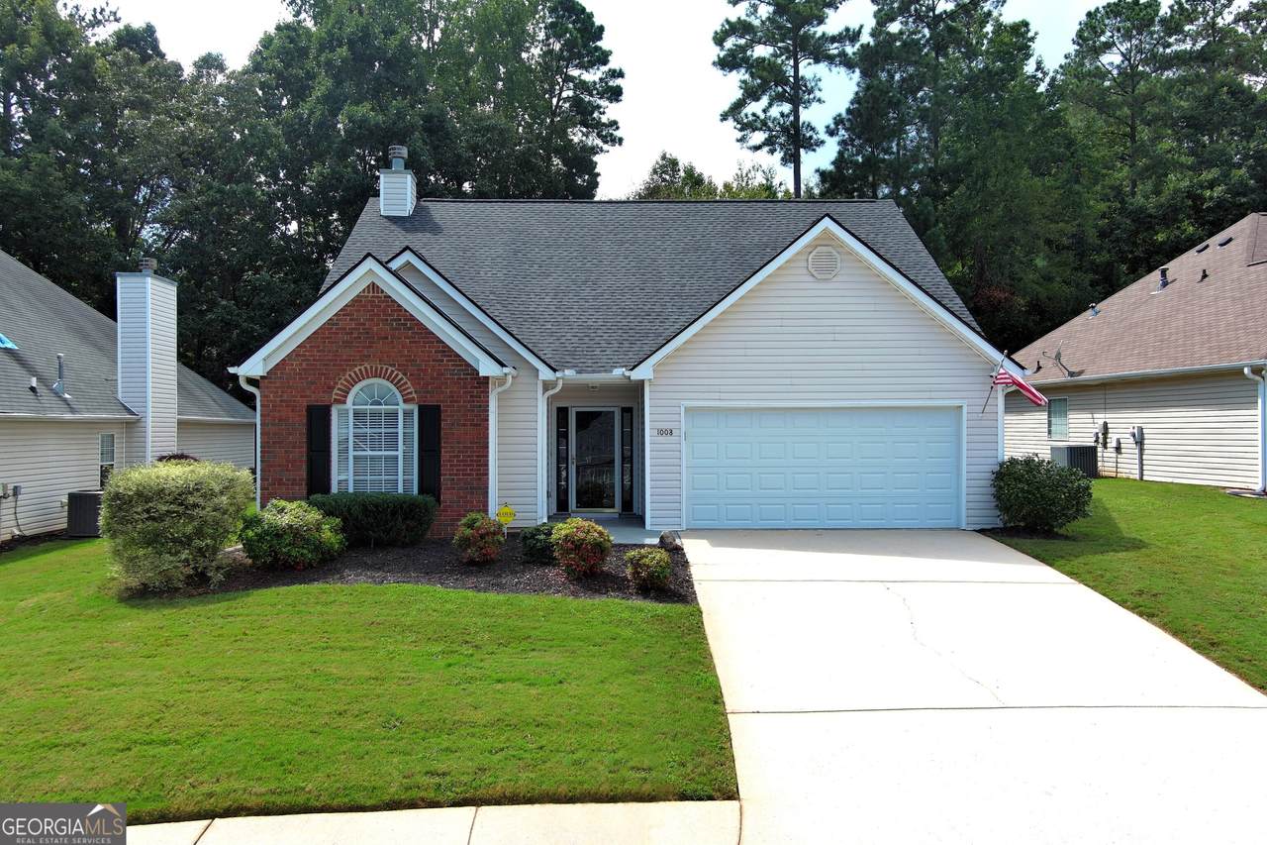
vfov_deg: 45.0
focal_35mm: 29
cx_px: 634
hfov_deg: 63.7
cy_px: 422
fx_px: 1020
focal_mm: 10.57
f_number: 2.8
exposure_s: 1/59.7
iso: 100
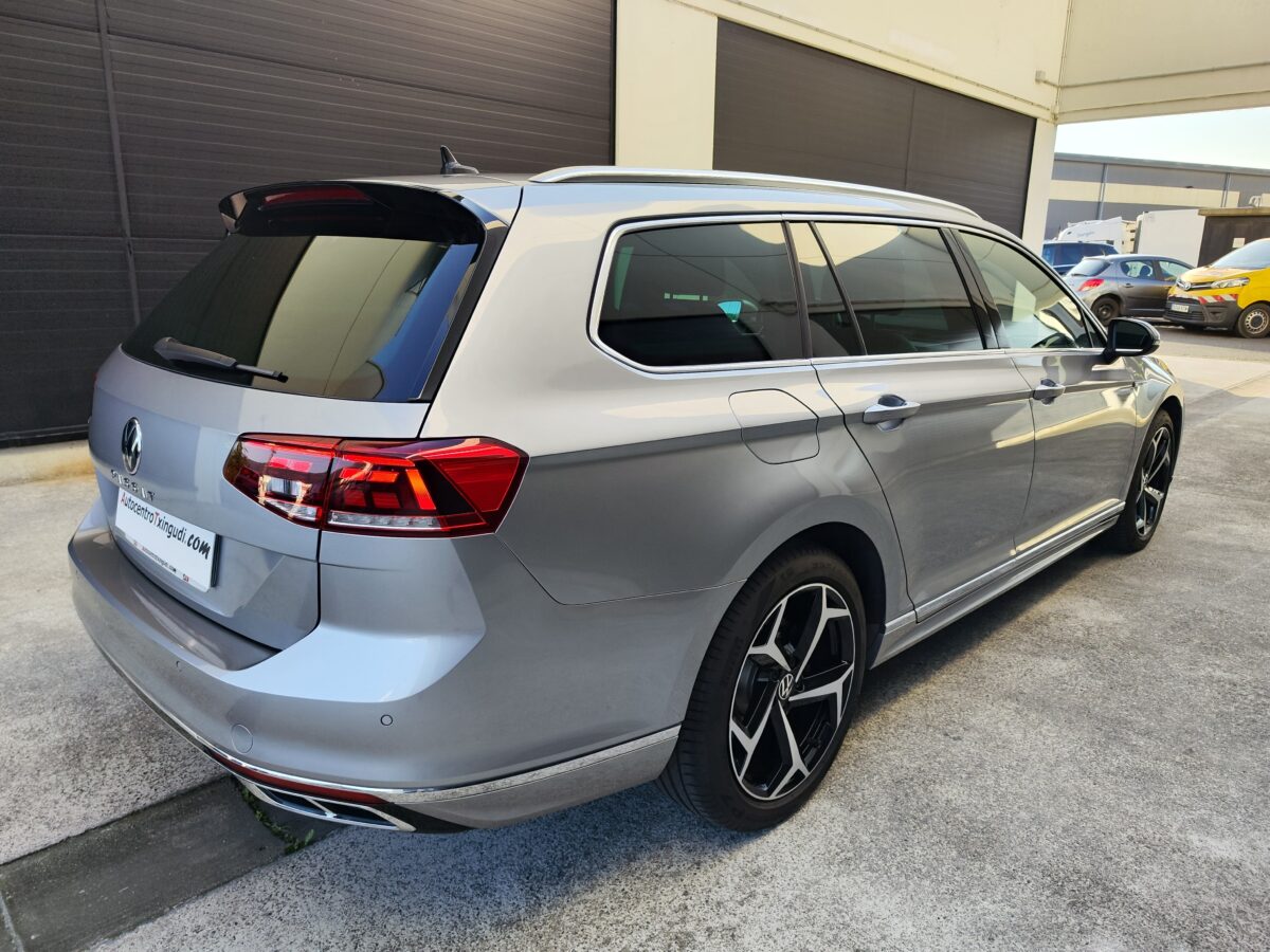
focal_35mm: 23
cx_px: 635
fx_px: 844
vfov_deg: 58.9
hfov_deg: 73.9
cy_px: 476
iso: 50
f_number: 1.69
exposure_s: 1/248
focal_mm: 7.01
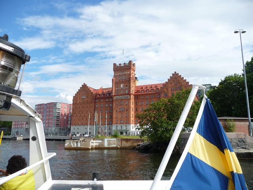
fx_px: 205
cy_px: 95
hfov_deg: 63.4
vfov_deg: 49.7
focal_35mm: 28
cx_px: 126
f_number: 3.3
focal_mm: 4.7
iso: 100
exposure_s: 1/800
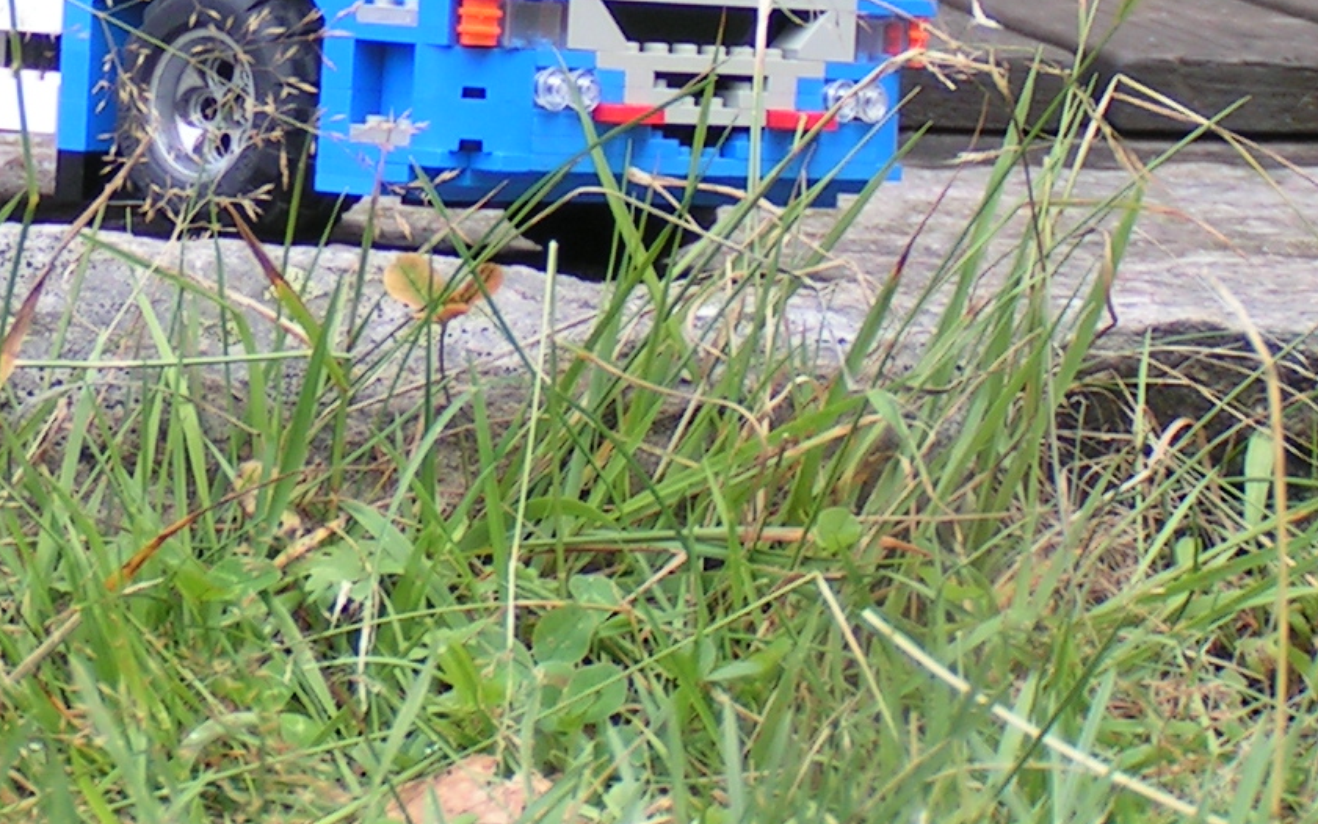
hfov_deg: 9.4
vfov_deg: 5.9
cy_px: -309
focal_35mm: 222
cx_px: -2
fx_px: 7976
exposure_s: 1/100
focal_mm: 13.2
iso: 50
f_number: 3.2
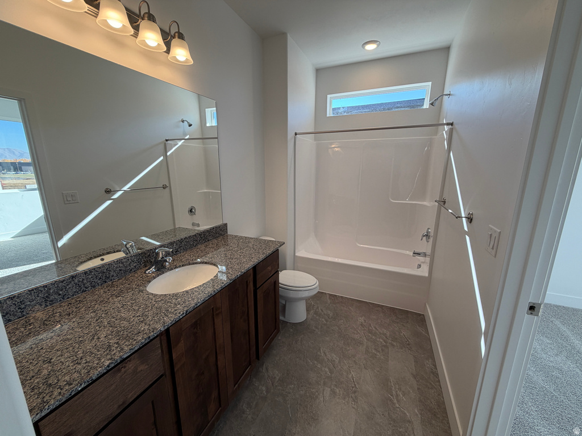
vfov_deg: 85.7
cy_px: 218
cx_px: 291
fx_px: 235
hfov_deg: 102.1
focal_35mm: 14
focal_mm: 2.22
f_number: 2.2
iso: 40
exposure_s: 1/120
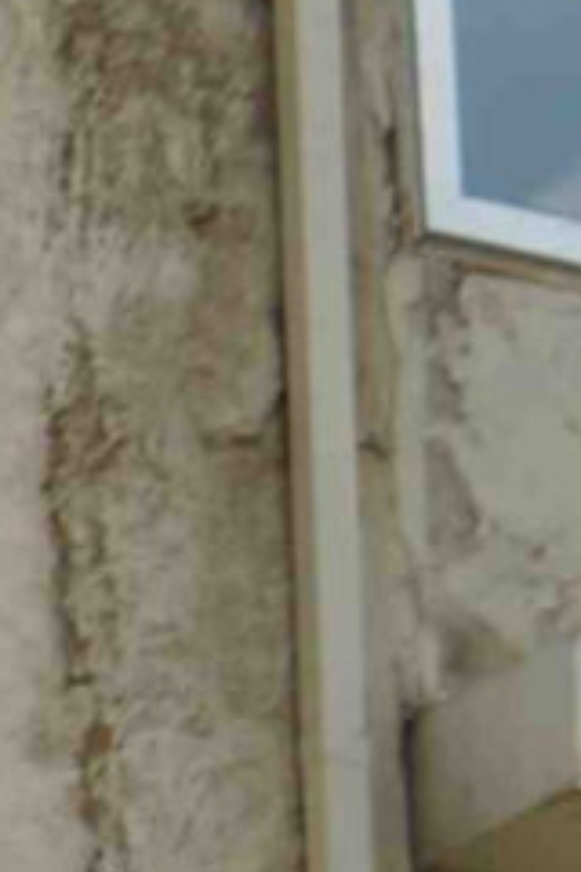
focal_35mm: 491
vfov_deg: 4.0
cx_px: -2458
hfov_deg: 2.7
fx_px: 11885
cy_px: 2938
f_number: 8
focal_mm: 31
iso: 100
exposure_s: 1/200
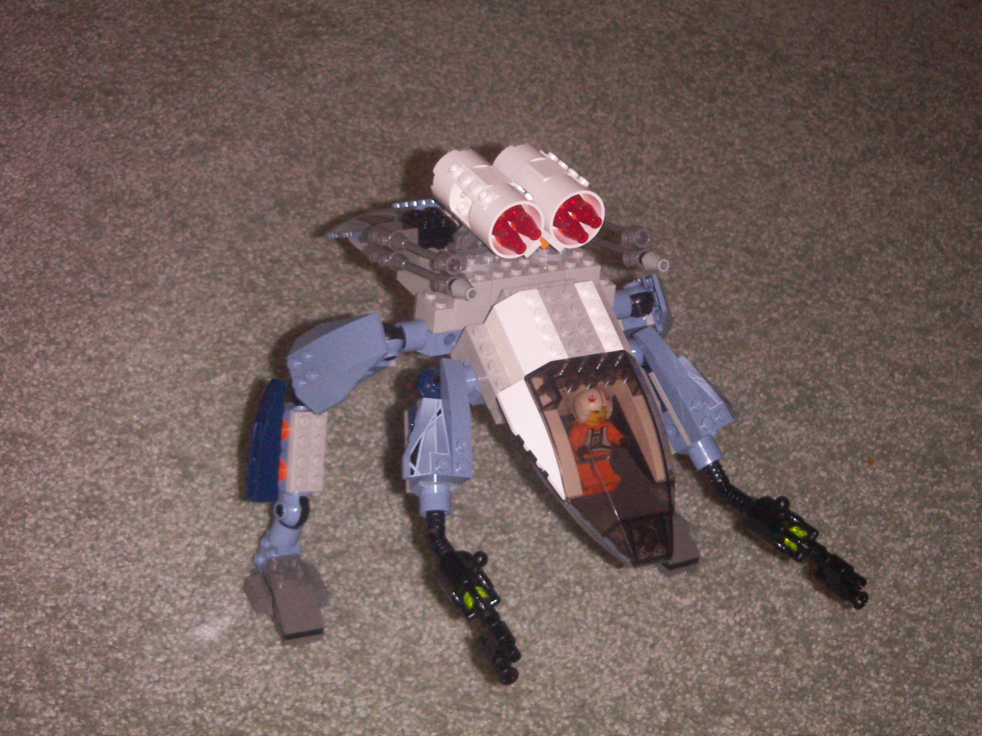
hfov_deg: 18.2
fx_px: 3064
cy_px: 368
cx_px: 491
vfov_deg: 13.7
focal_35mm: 108
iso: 200
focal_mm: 14.1
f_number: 3.7
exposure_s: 1/100
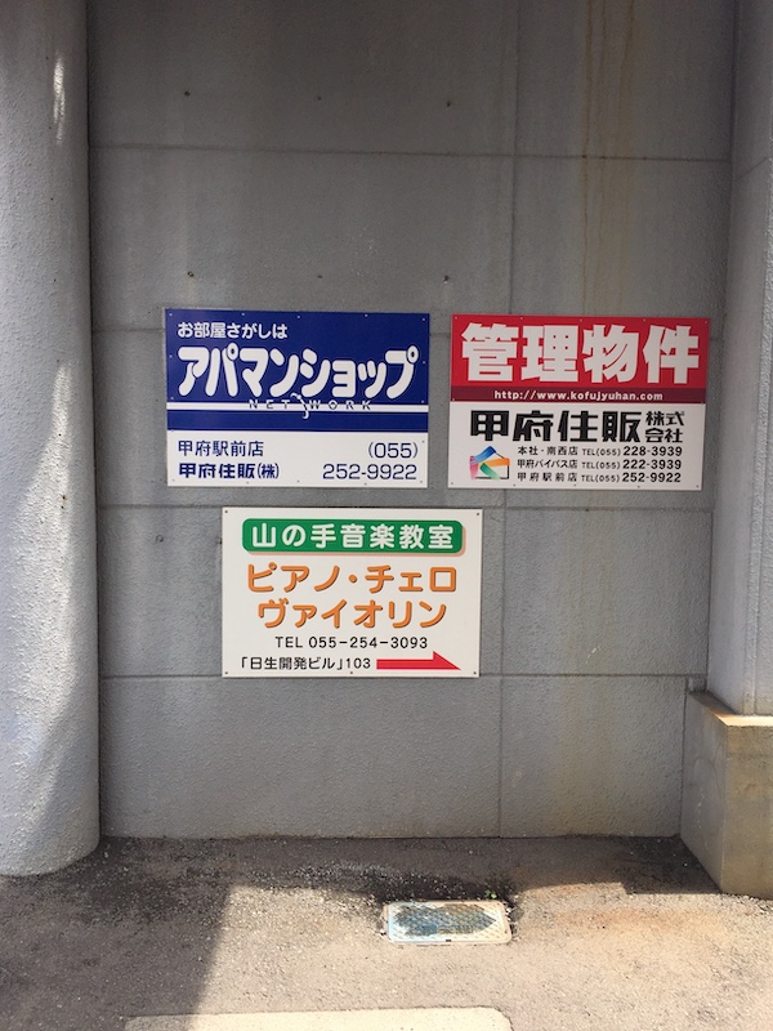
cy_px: 516
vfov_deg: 61.7
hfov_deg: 48.2
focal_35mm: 29
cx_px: 386
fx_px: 863
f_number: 2.2
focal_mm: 4.15
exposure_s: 1/732
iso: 32
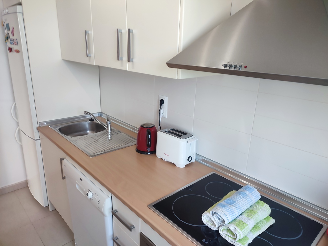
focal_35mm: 25
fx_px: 237
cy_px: 123
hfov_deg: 69.4
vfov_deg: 54.9
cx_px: 164
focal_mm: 6.04
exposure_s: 1/50
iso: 178
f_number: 1.9
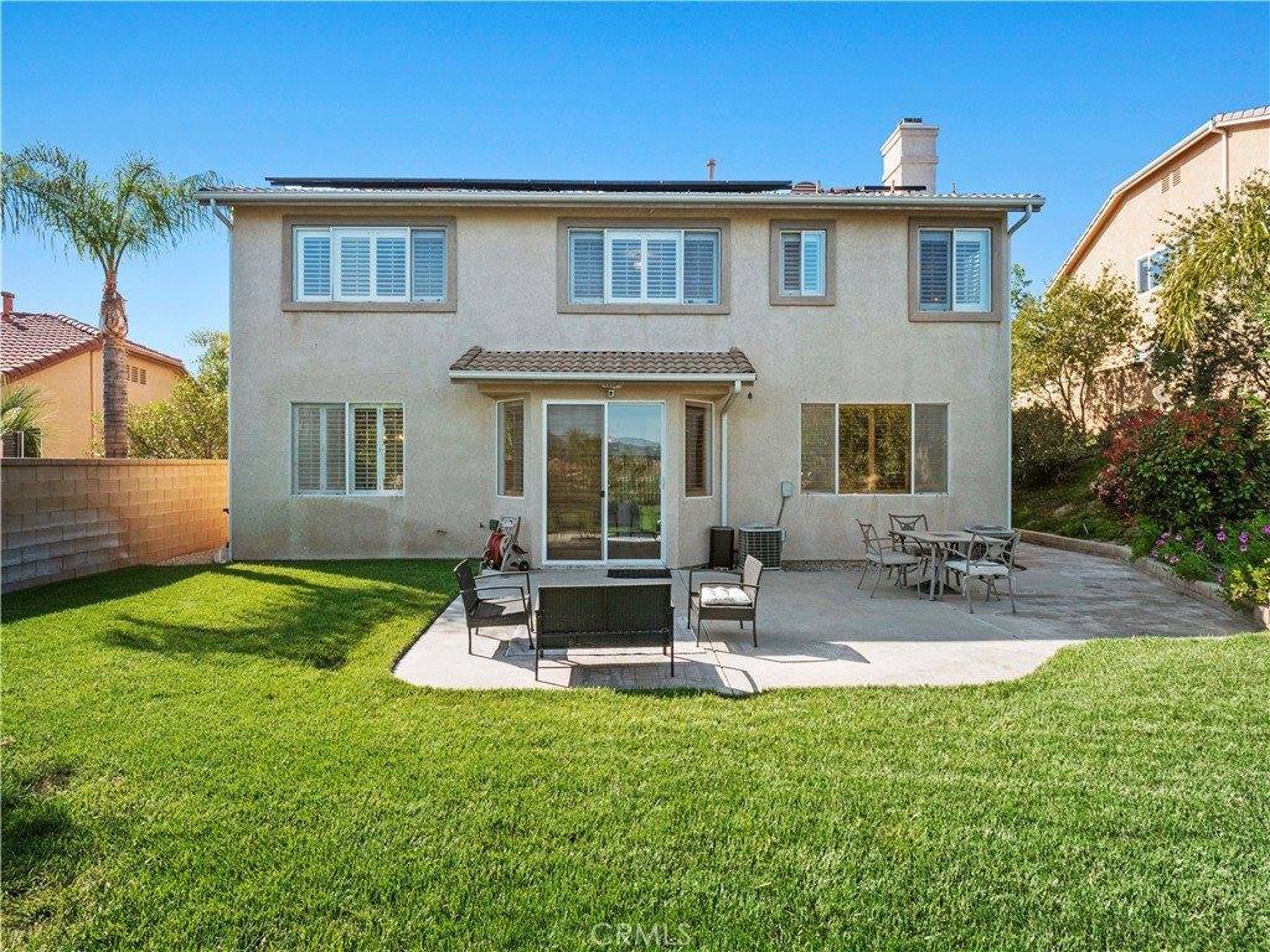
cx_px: 635
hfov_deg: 94.5
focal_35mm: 16
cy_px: 476
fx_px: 587
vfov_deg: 78.1
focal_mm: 8
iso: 200
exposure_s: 1/200
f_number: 9
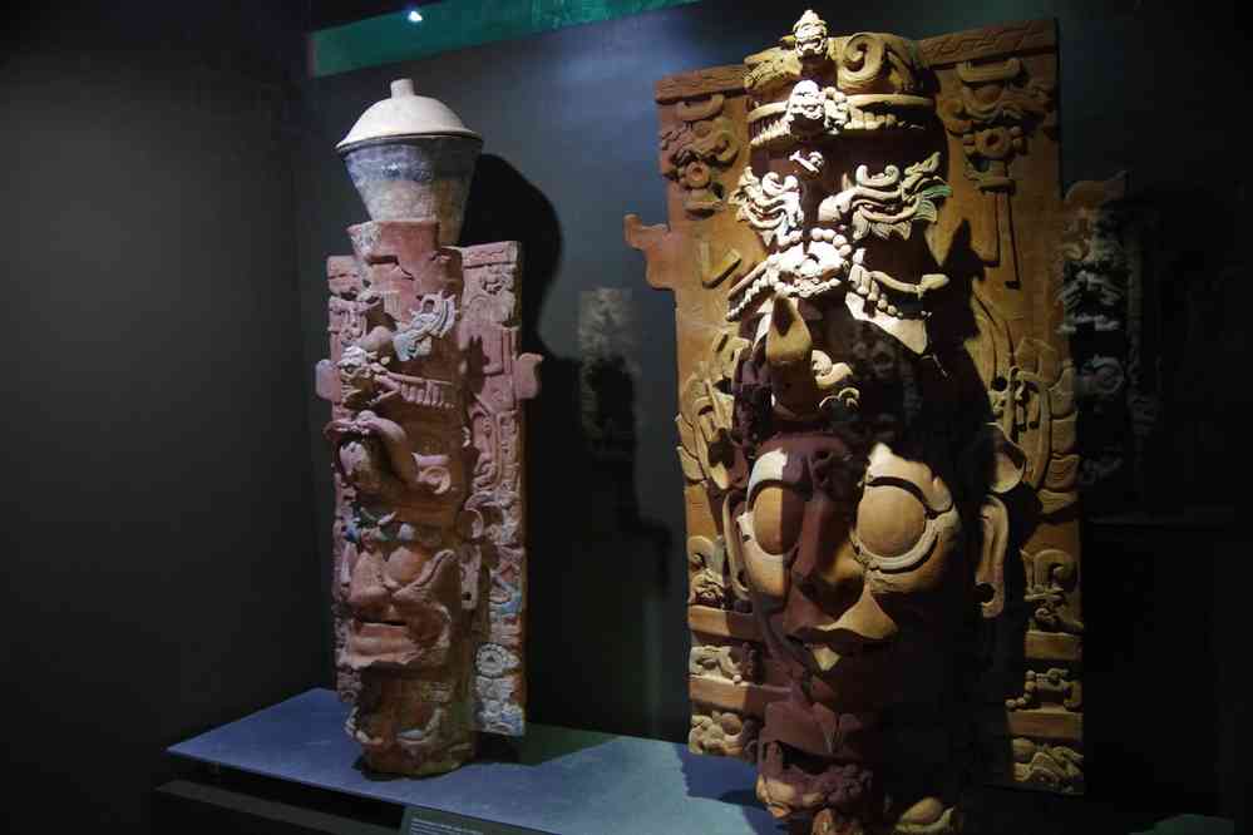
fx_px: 1206
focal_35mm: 35
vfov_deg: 38.2
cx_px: 626
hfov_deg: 54.9
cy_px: 418
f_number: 4
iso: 3200
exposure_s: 1/13
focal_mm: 23.1
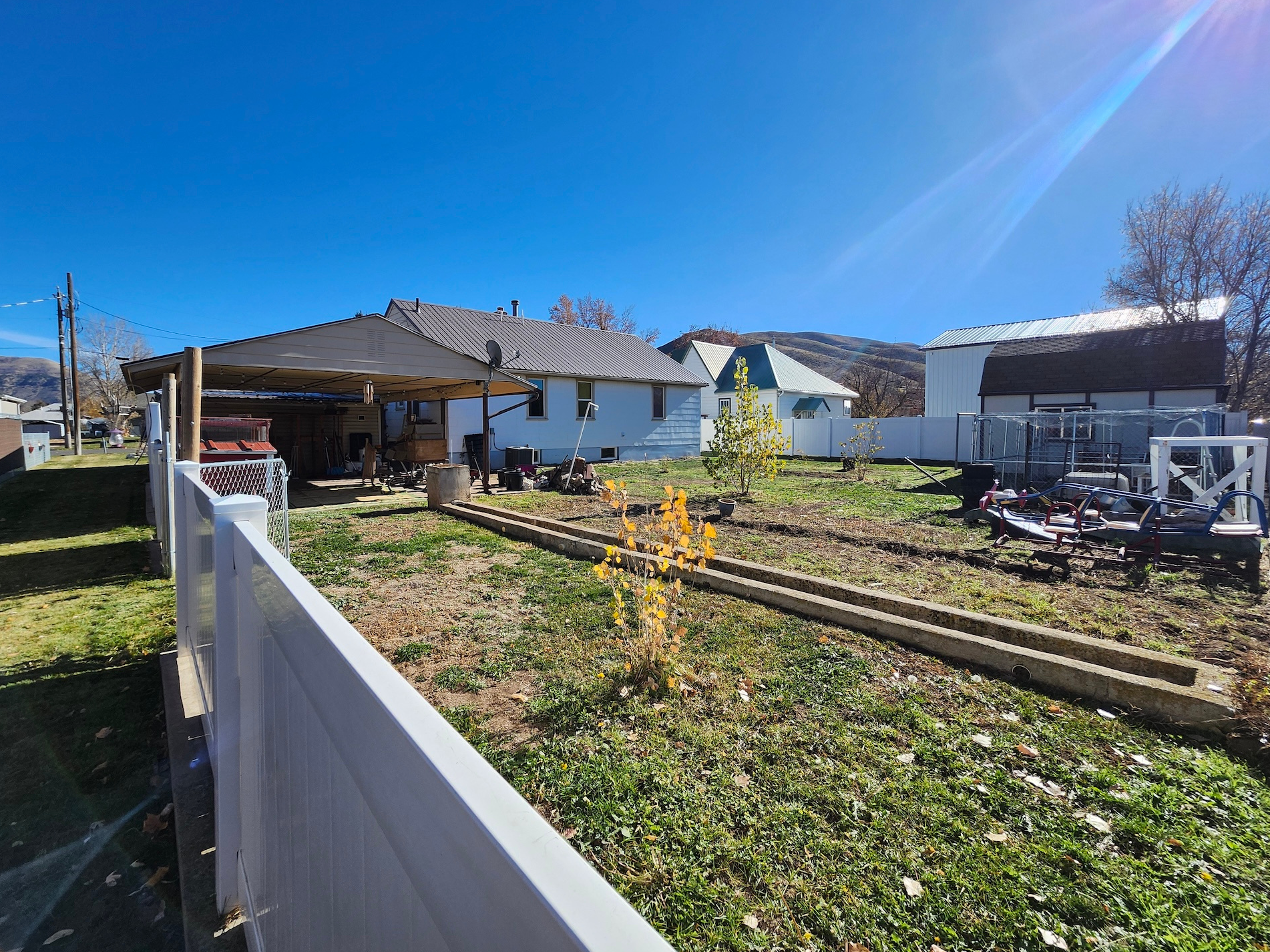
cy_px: 441
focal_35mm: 14
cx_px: 606
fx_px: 514
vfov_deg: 85.5
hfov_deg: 102.0
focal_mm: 1.74
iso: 40
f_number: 2.2
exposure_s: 1/1686
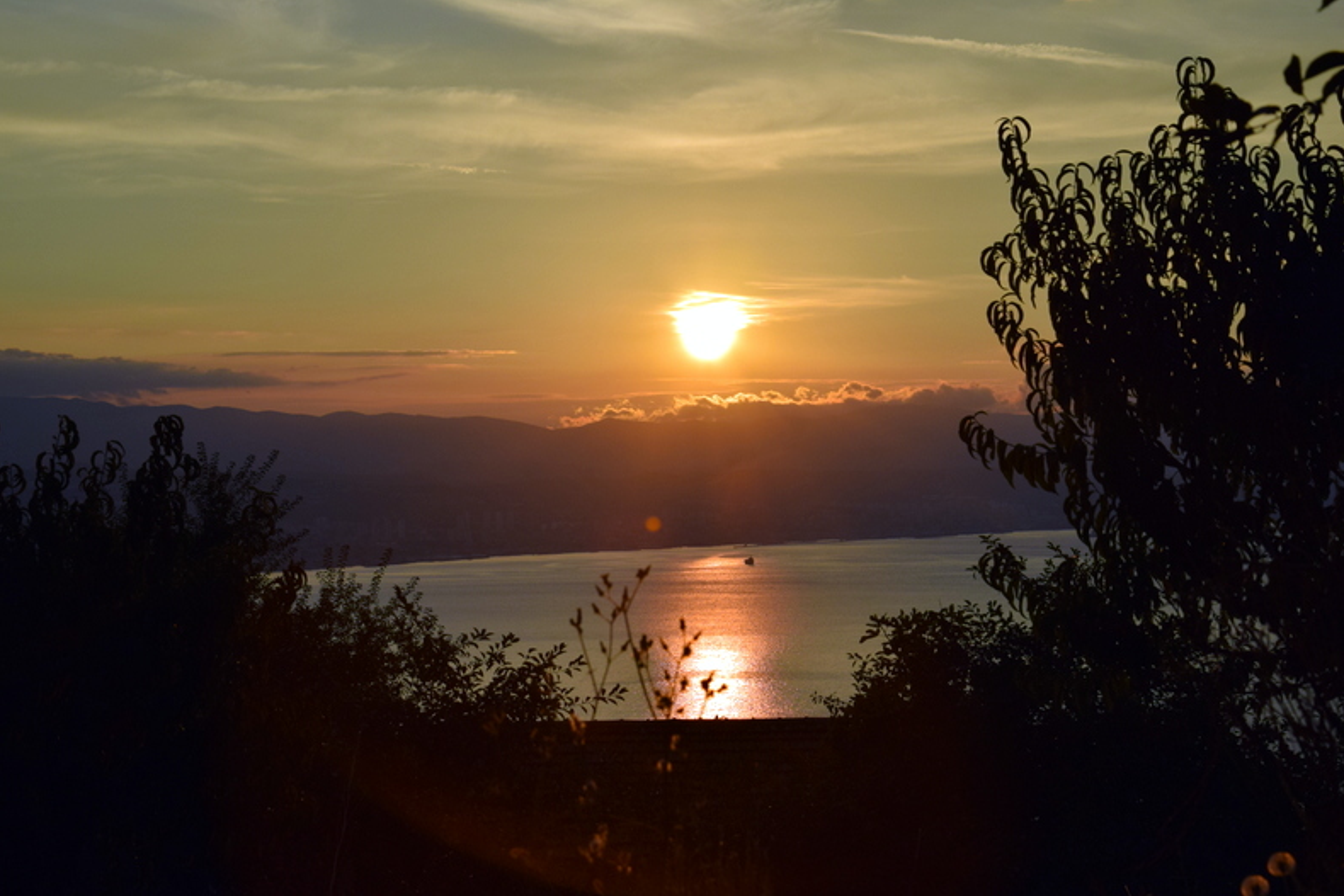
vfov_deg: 17.3
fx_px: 2950
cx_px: 677
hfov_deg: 25.7
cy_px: 452
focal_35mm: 79
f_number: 9
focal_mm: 52
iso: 200
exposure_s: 1/800
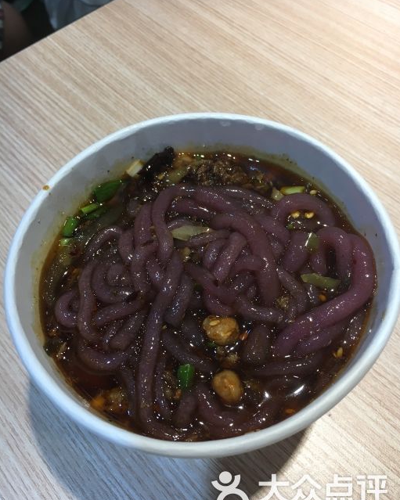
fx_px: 459
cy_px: 257
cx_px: 202
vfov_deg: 57.2
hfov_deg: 47.1
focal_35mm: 31
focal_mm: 4.15
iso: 40
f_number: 2.2
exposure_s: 1/33
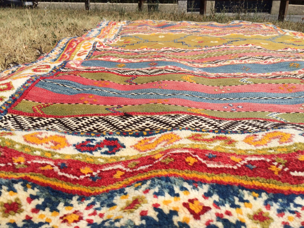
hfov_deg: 61.7
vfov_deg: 48.2
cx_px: 152
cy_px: 114
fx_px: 255
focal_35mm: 29
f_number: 2.2
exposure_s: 1/4115
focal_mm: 4.15
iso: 32
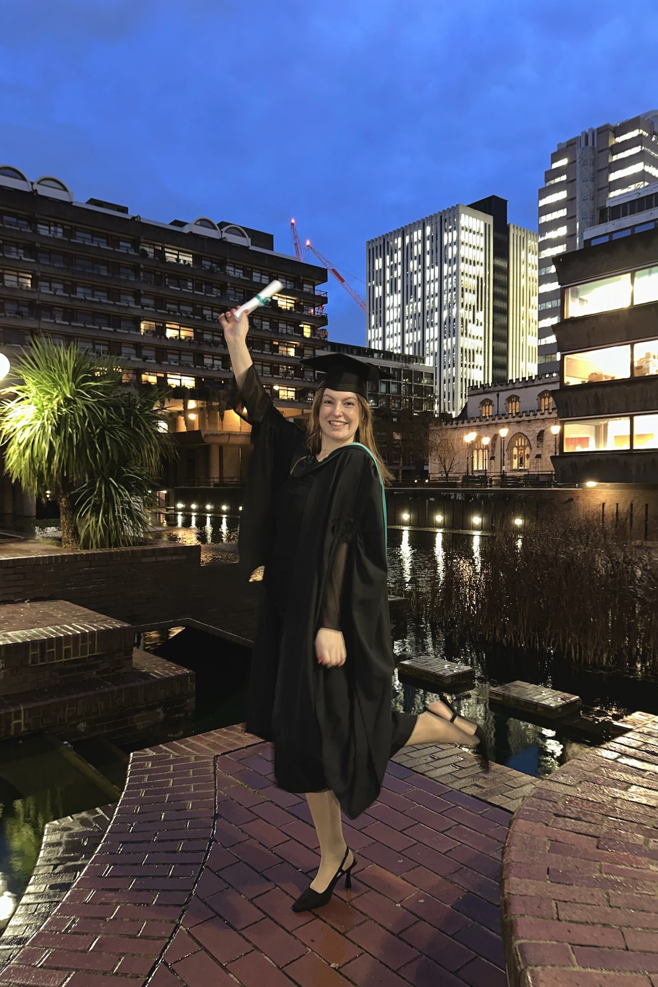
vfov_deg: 71.5
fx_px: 685
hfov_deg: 51.3
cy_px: 494
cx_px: 328
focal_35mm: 25
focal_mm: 6.86
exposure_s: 1/4
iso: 160
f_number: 1.78
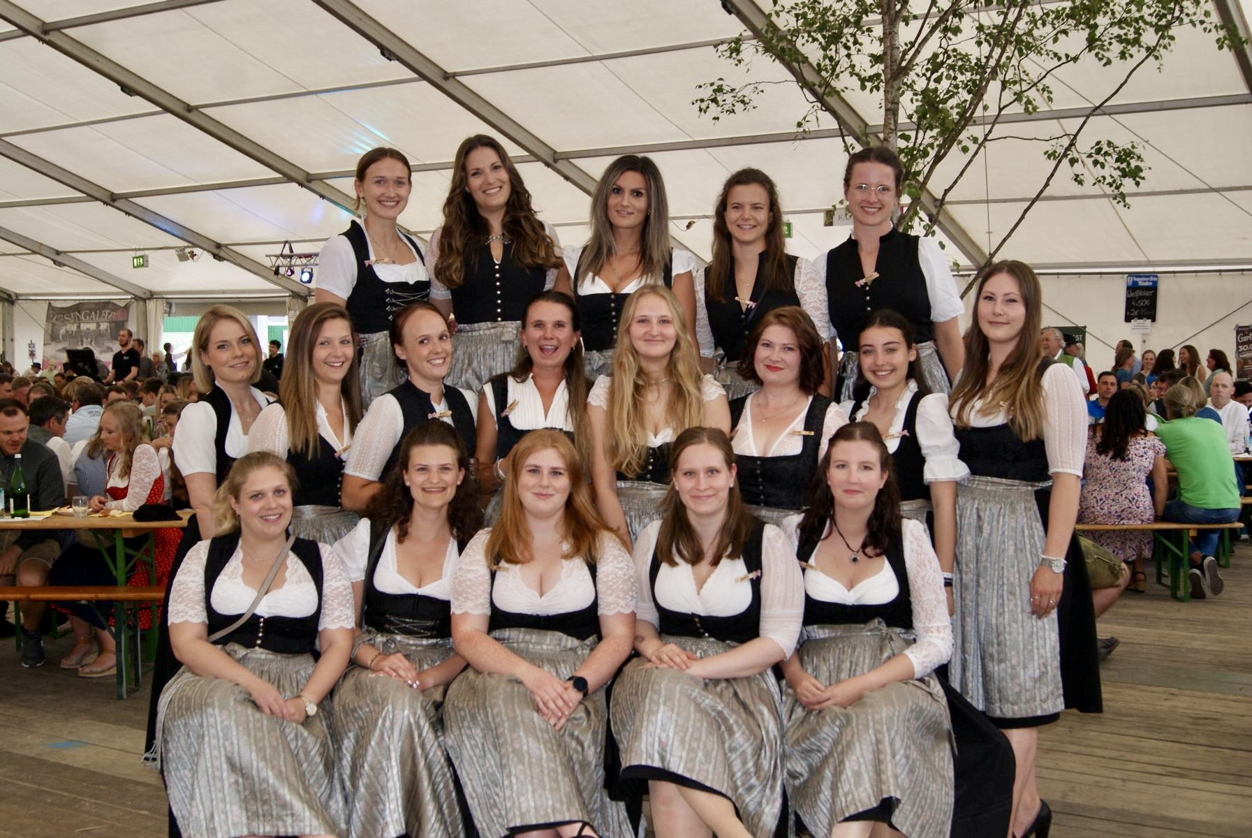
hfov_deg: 46.4
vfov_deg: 32.0
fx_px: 1462
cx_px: 626
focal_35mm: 42
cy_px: 419
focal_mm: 28
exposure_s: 1/60
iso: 400
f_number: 5.6
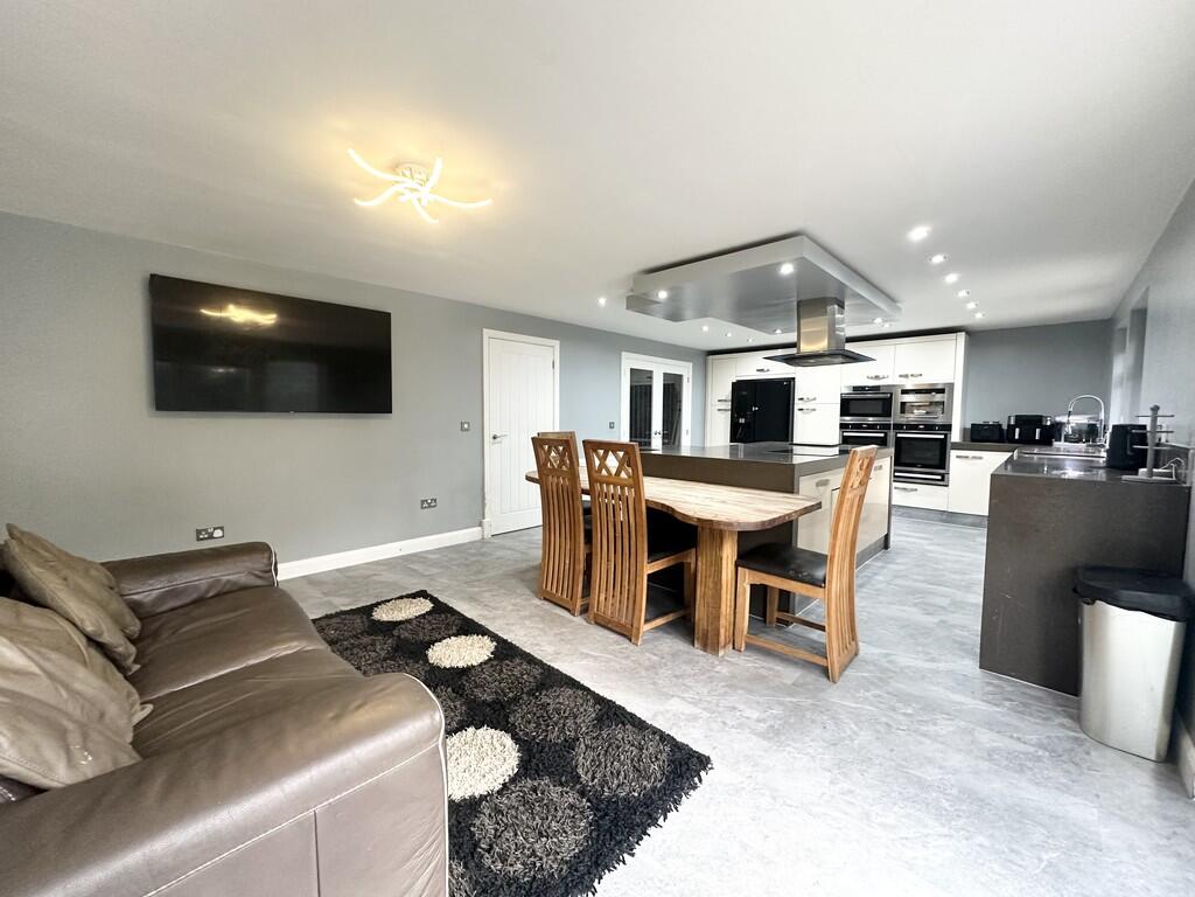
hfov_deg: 102.1
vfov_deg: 85.7
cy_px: 448
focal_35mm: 14
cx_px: 598
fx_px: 483
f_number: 2.2
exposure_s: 1/71
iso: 320
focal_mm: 2.22
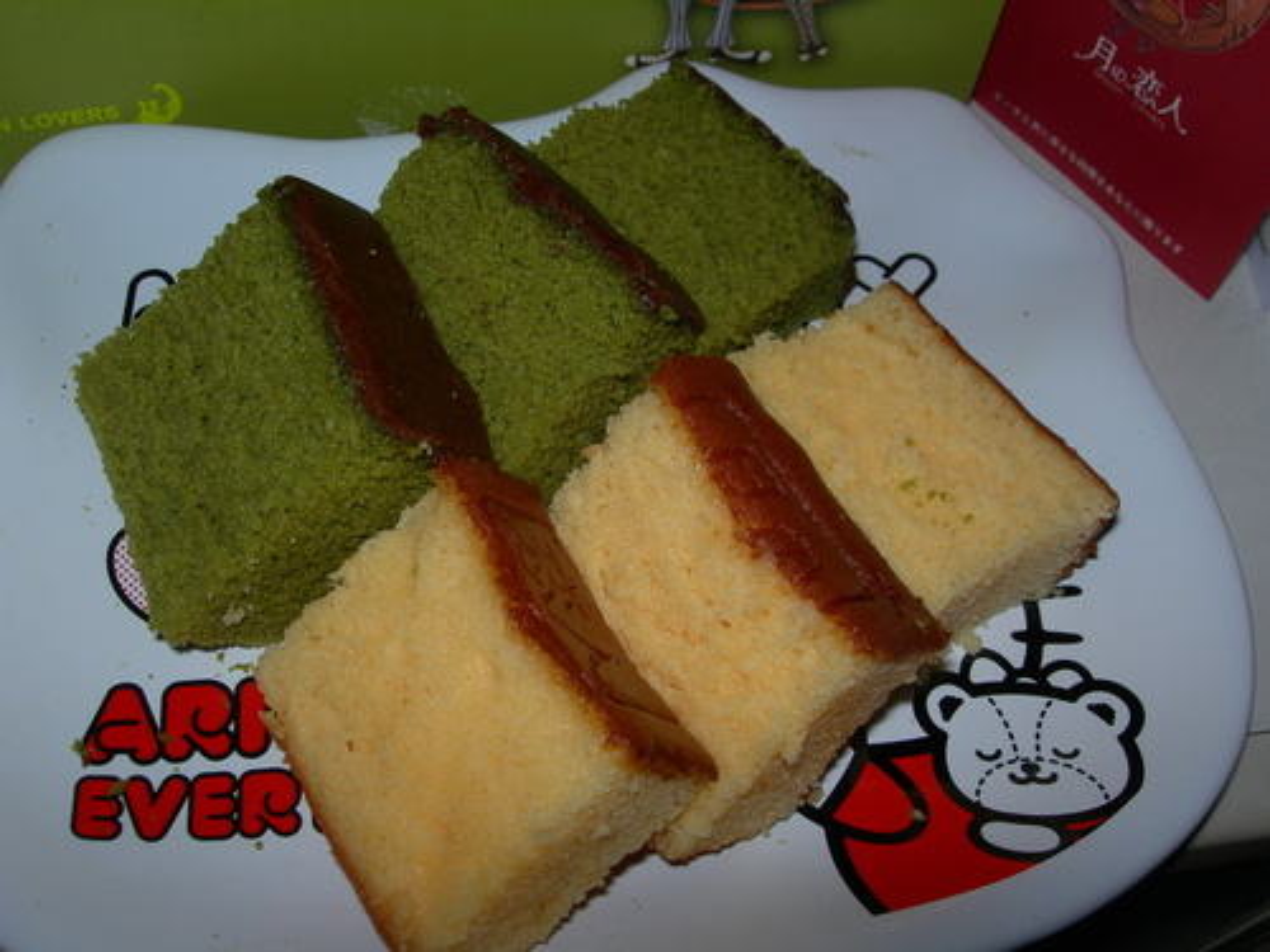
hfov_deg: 49.0
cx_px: 635
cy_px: 476
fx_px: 1394
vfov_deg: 37.7
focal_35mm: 38
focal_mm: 7.8
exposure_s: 1/60.1
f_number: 4.8
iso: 50
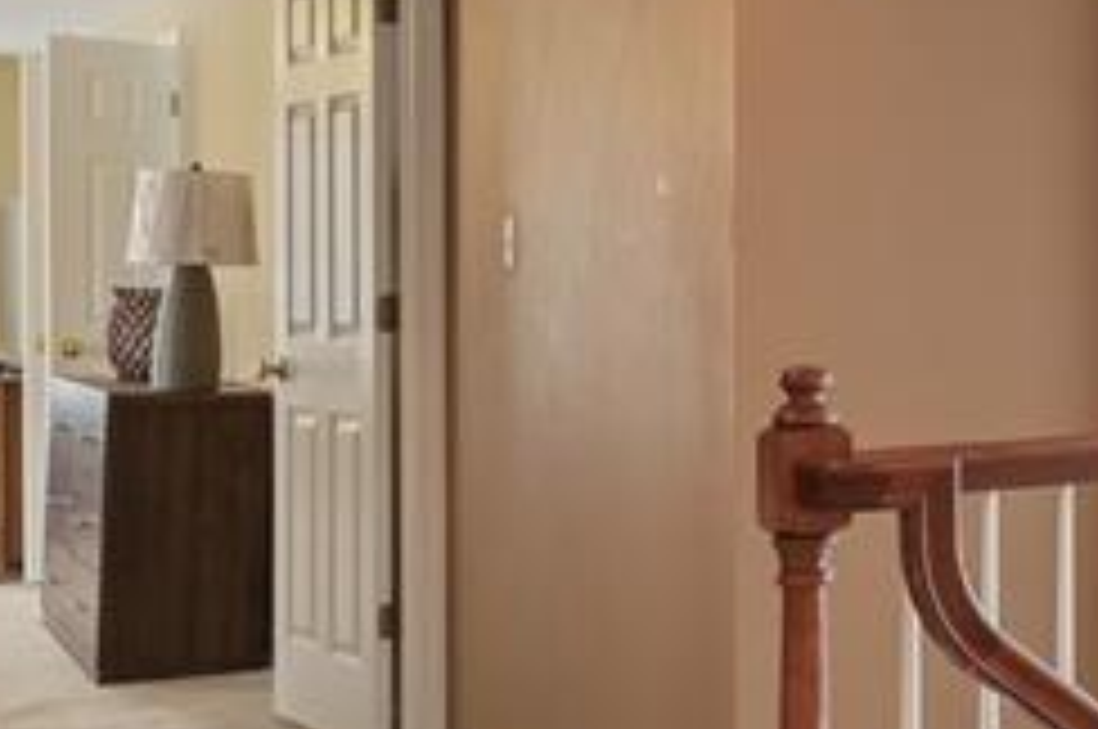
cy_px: 245
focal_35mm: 63
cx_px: 1593
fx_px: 1919
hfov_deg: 25.2
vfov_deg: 21.4
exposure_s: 1/30
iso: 400
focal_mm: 15
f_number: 8
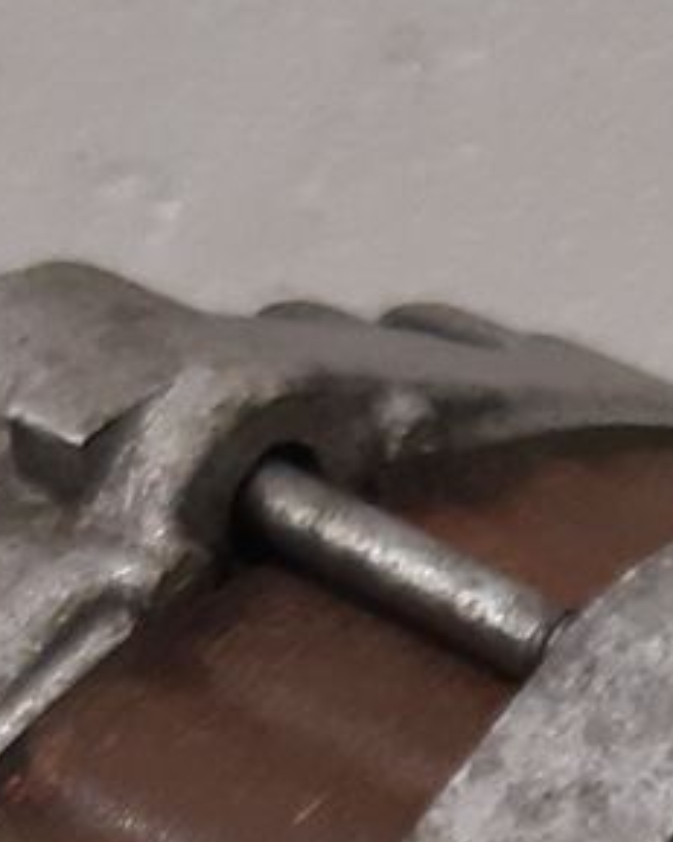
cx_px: 845
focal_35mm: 180
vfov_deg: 10.0
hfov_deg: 8.5
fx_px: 4484
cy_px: 1597
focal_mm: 3.93
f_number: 1.7
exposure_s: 1/50
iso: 200
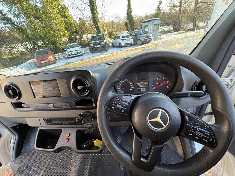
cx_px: 118
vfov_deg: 85.7
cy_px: 88
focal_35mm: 14
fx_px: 95
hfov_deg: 102.1
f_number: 2.2
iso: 200
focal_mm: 2.22
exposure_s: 1/86
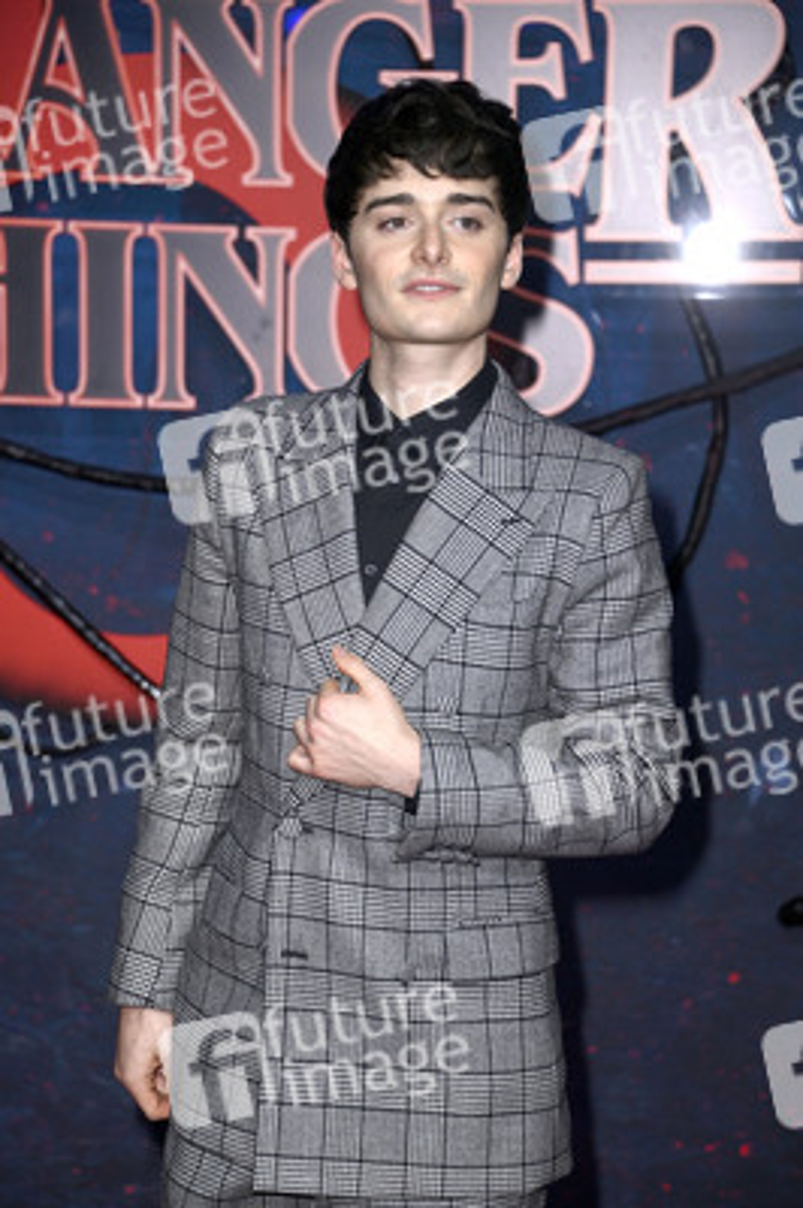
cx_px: 402
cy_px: 604
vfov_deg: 17.7
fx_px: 3888
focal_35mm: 116
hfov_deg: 11.8
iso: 500
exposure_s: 1/200
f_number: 5.6
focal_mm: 116
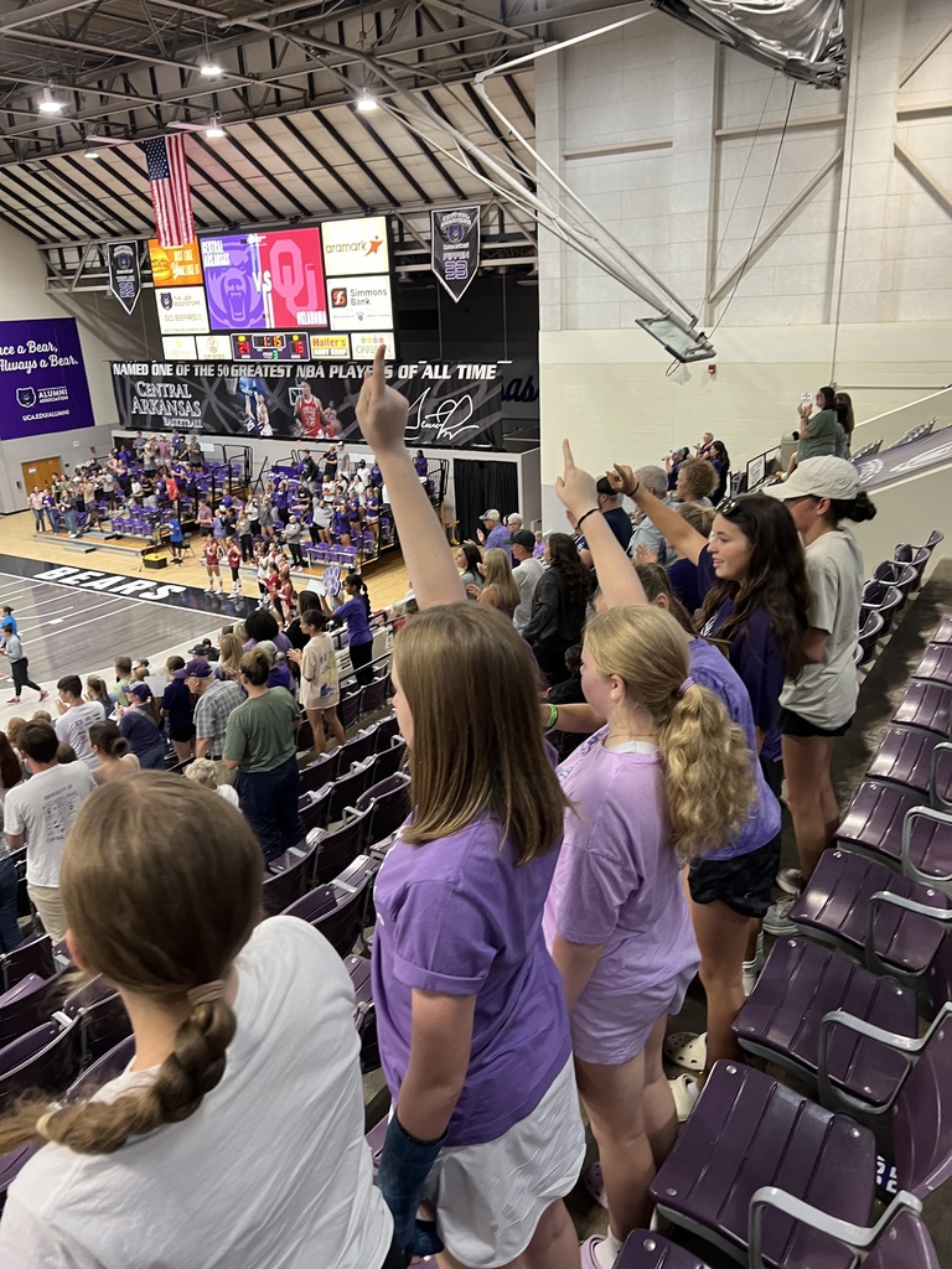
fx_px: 953
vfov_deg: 67.3
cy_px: 634
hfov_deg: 53.1
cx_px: 476
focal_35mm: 26
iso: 160
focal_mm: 5.7
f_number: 1.5
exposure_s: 1/60
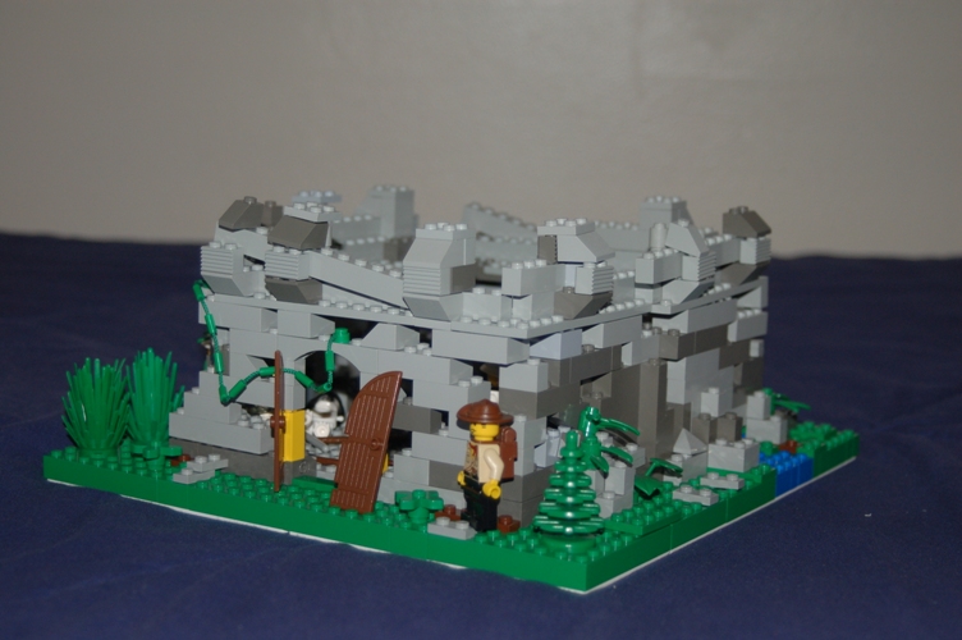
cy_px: 320
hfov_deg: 30.5
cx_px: 481
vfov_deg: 20.6
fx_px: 1762
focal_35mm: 66
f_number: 4.5
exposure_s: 1/60
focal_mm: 44
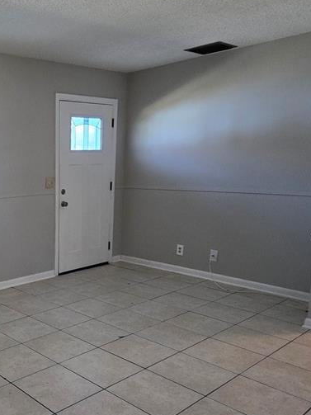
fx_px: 372
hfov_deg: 39.8
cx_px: -2
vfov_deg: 58.1
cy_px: 236
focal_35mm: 31
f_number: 2.2
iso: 80
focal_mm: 2.2
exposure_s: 1/60
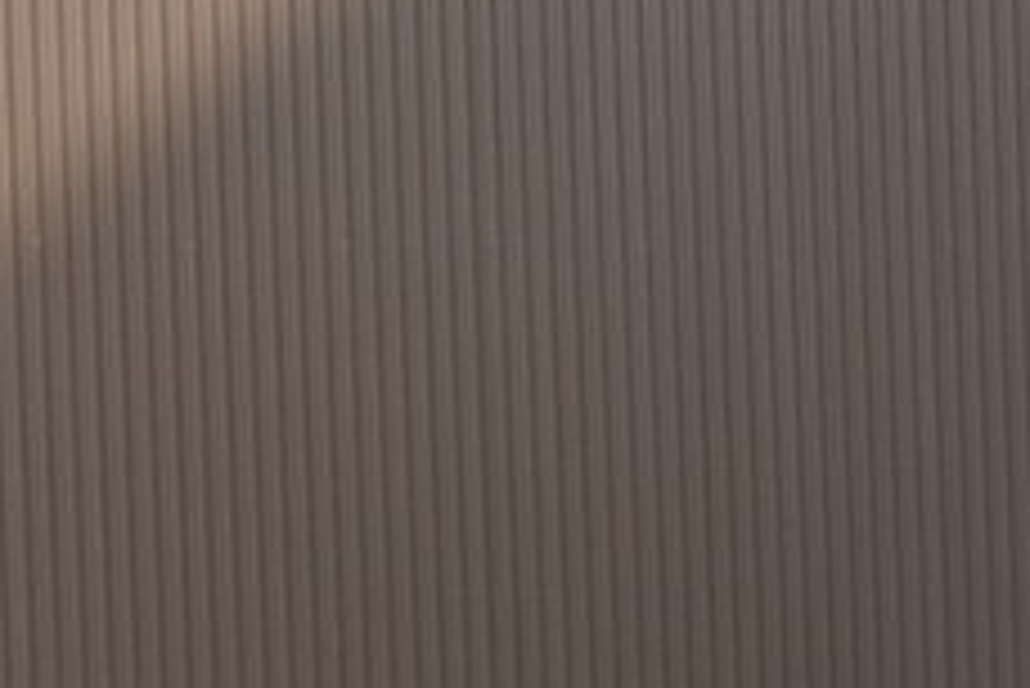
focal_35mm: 233
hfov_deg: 8.1
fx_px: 6670
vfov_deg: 5.9
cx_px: 2546
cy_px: 890
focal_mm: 22
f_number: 8
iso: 400
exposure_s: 1/250
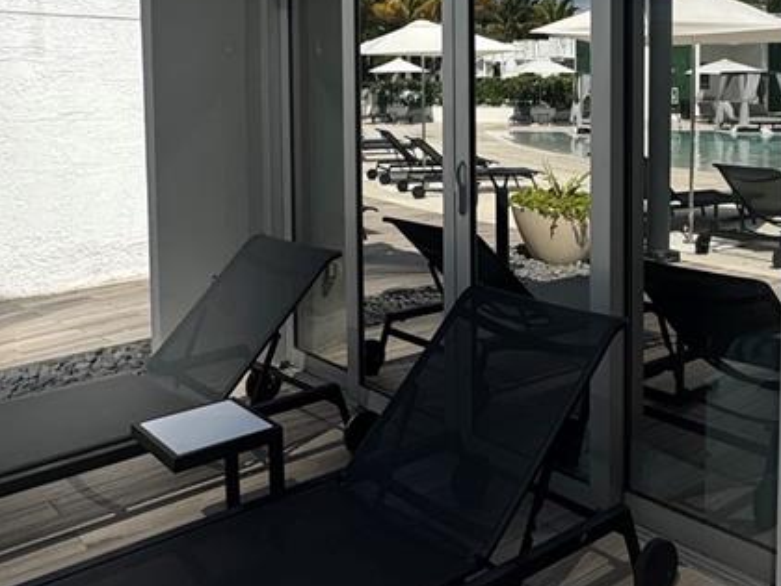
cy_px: 138
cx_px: 478
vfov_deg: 35.1
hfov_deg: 46.5
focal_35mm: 40
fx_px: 902
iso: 50
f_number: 2.2
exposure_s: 1/1567
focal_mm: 2.22
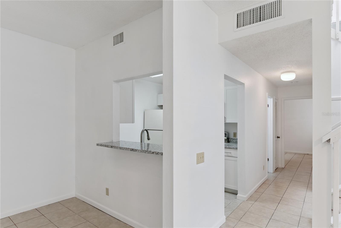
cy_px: 114
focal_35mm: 19
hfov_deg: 86.9
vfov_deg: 64.5
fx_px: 180
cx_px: 170
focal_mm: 13.3
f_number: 3.2
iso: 100
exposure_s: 1/30
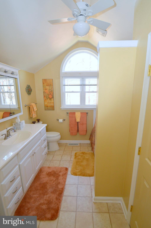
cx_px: 76
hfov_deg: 72.0
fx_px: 104
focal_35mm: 16
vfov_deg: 95.0
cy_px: 114
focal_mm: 11
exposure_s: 1/60
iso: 450
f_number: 3.5
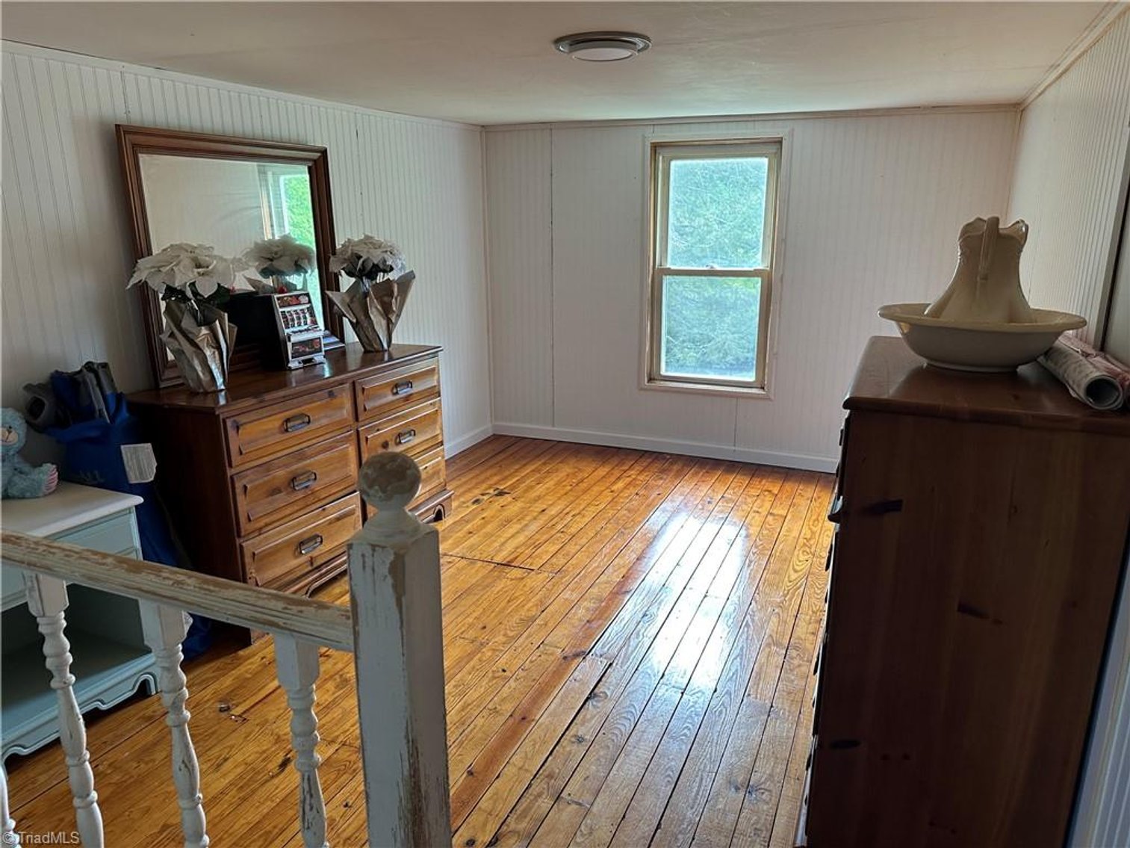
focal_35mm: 24
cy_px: 424
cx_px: 565
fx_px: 784
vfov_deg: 56.8
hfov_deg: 71.6
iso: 160
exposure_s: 1/121
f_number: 1.78
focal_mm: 6.86
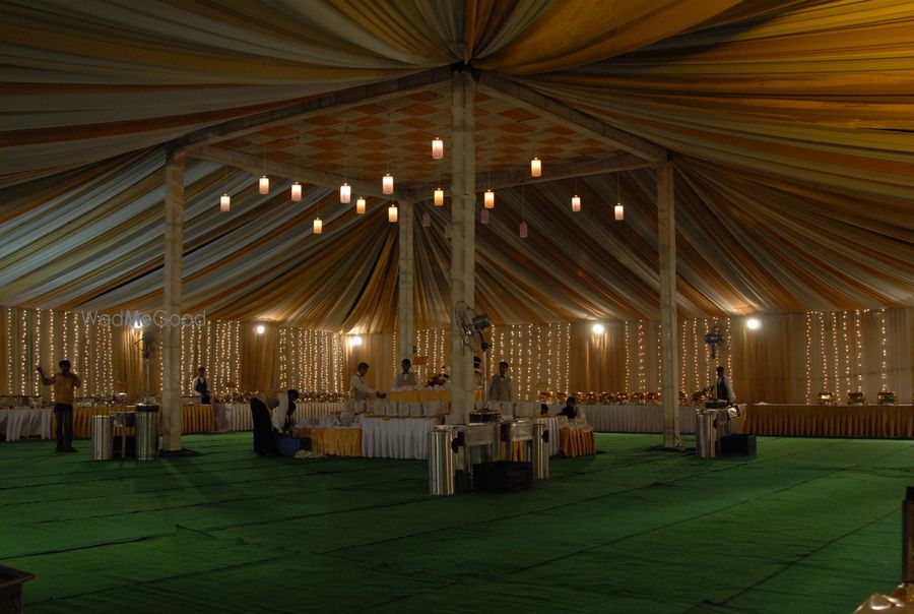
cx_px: 457
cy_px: 307
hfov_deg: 53.0
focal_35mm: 36
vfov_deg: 37.0
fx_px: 916
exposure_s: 1/60
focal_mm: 24
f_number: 4
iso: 640
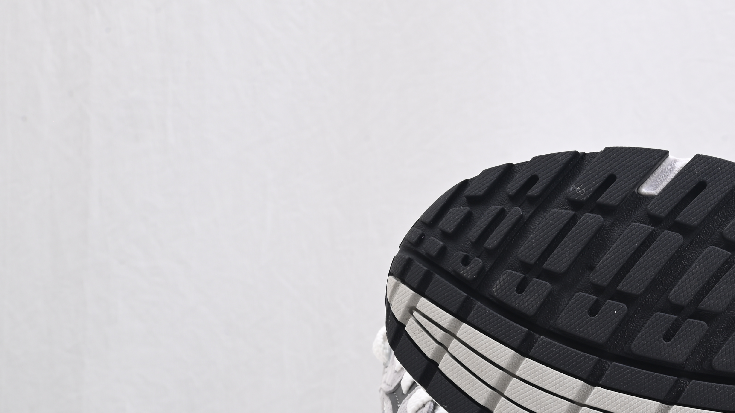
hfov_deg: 25.9
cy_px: 353
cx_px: 674
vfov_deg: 15.2
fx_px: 1540
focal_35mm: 79
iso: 100
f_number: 16
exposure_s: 1/2
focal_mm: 40
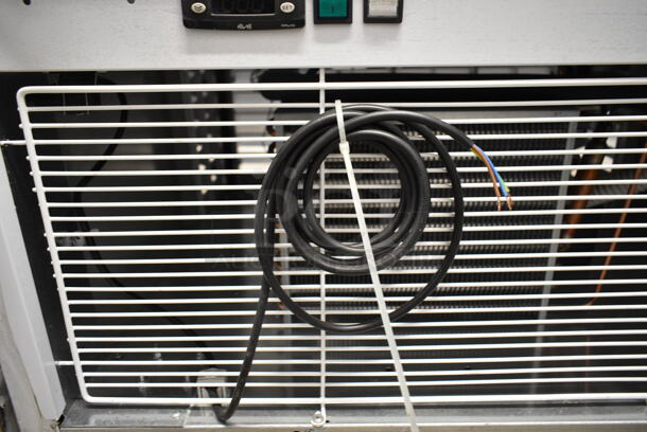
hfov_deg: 67.3
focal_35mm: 27
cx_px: 324
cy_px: 216
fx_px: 486
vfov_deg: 48.0
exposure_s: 1/30
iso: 1600
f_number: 3.5
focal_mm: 18
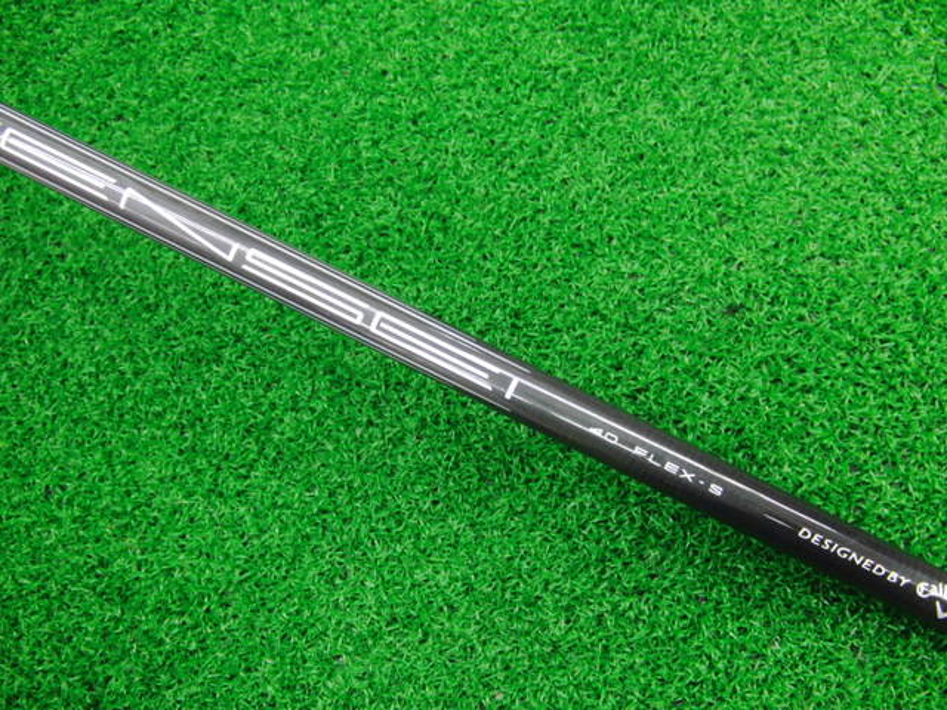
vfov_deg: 38.7
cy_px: 355
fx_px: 1012
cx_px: 474
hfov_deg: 50.1
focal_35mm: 37
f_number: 3.6
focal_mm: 6.42
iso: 400
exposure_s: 1/25
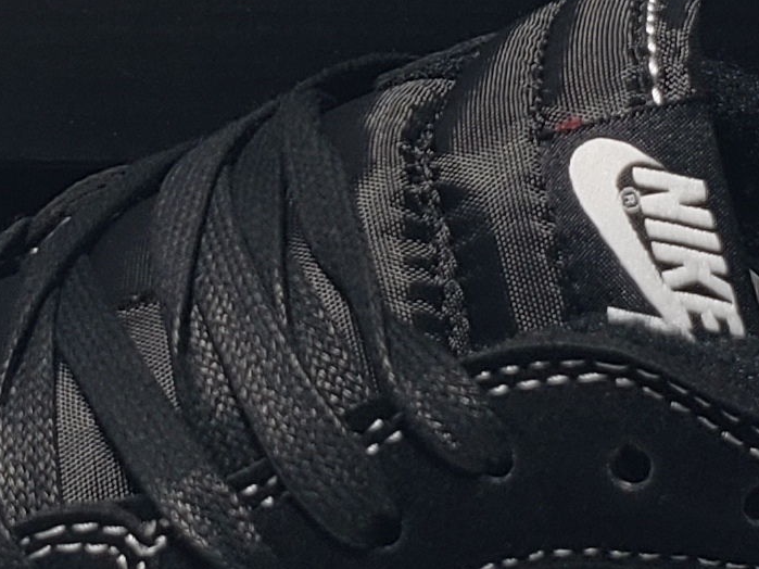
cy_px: 68
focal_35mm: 150
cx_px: 185
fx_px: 3288
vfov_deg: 9.8
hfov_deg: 13.1
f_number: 1.5
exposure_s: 1/291
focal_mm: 4.3
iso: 50
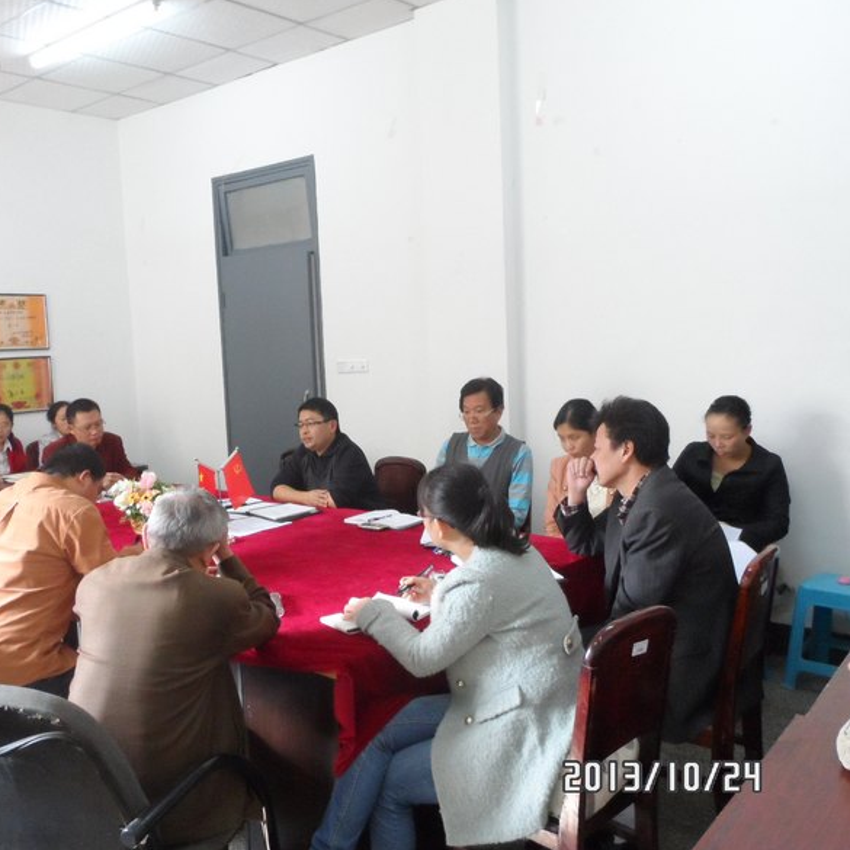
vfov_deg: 55.6
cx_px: 362
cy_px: 429
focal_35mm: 29
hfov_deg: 55.4
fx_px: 806
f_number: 3.2
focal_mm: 4
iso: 400
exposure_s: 1/20
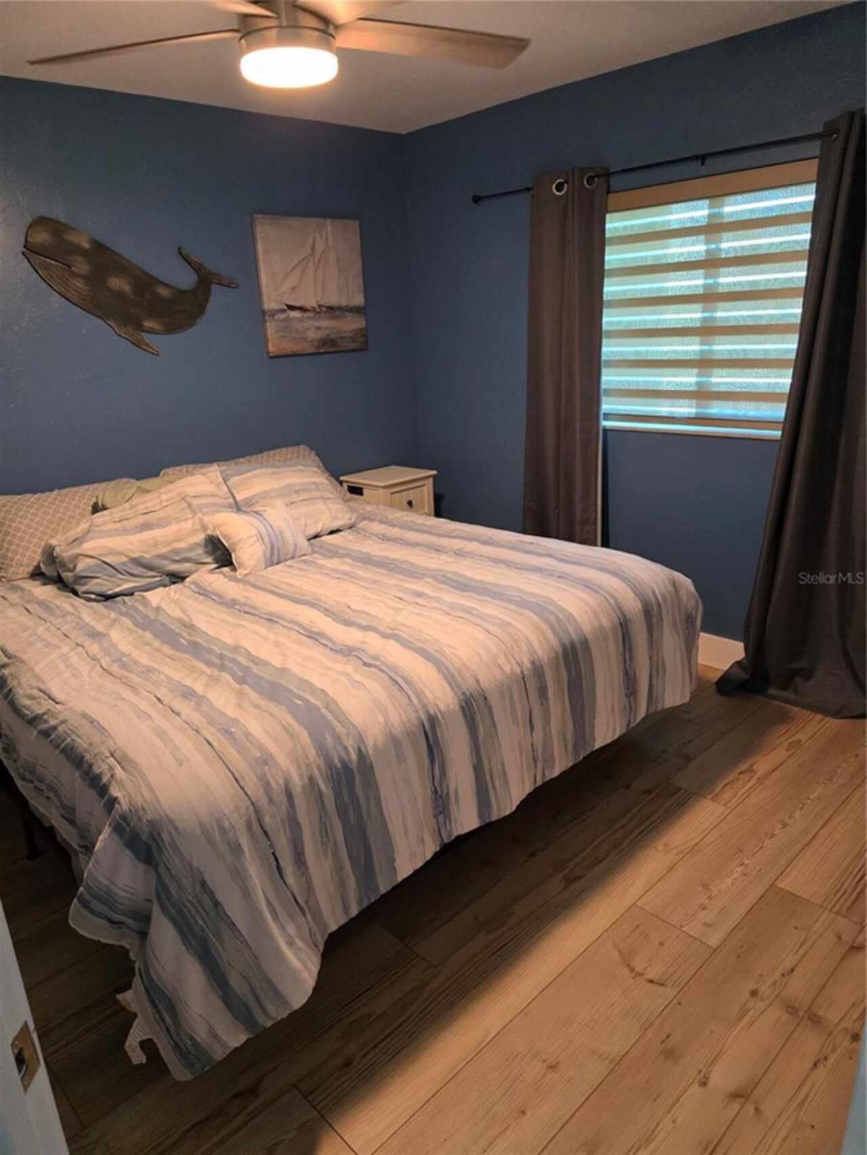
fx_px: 768
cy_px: 578
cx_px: 434
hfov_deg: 58.9
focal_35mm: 23
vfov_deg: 73.9
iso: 800
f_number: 1.7
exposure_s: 1/120
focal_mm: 6.3
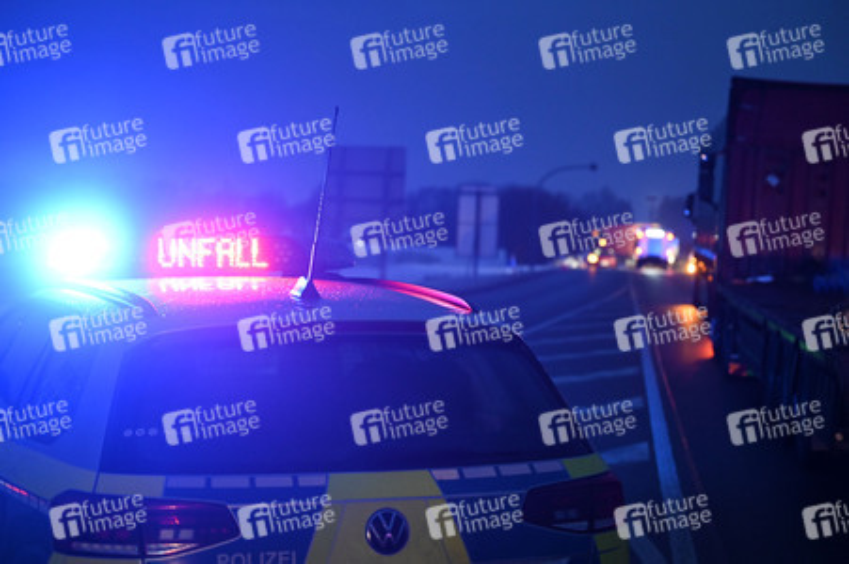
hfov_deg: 28.9
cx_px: 424
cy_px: 282
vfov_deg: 19.4
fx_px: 1650
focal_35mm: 70
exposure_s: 1/60
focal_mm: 70
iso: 4000
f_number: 2.8
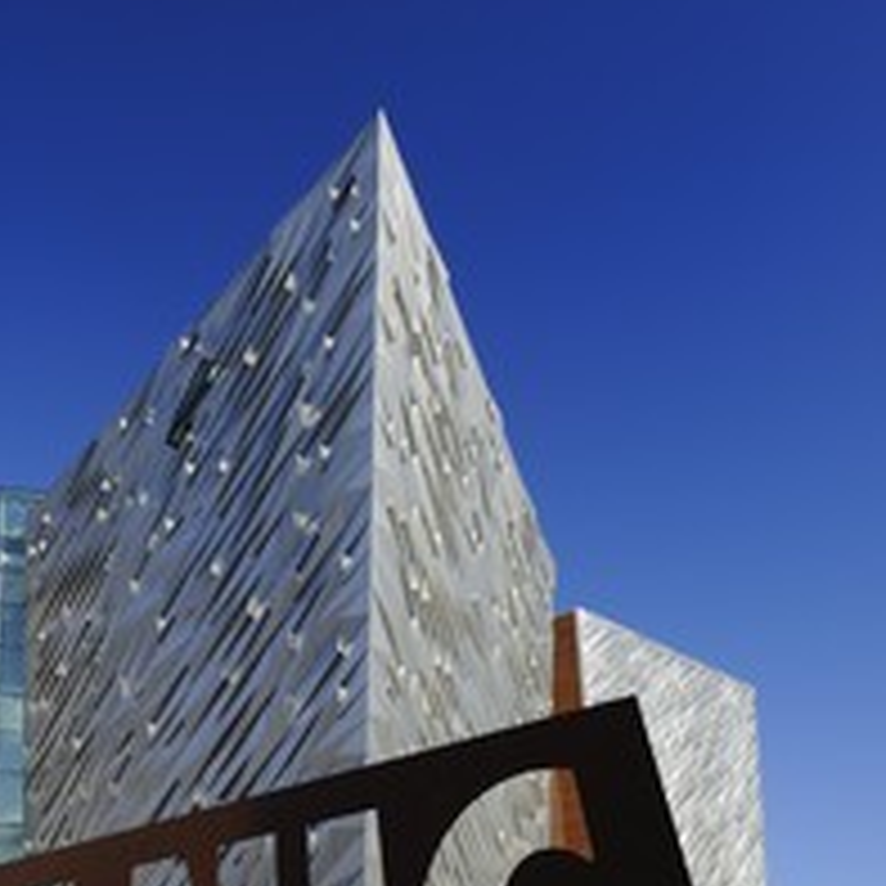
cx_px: 270
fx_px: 840
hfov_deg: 54.1
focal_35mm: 29
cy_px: 603
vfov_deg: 54.3
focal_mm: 16
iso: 200
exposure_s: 1/250
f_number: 11
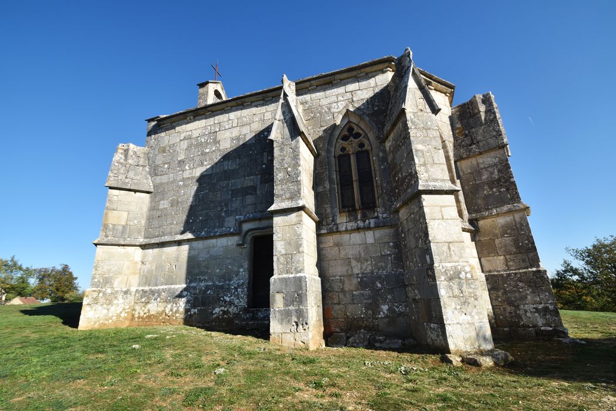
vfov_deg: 77.3
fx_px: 257
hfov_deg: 100.4
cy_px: 206
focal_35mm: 15
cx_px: 308
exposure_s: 1/320
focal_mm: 10
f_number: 9
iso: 200
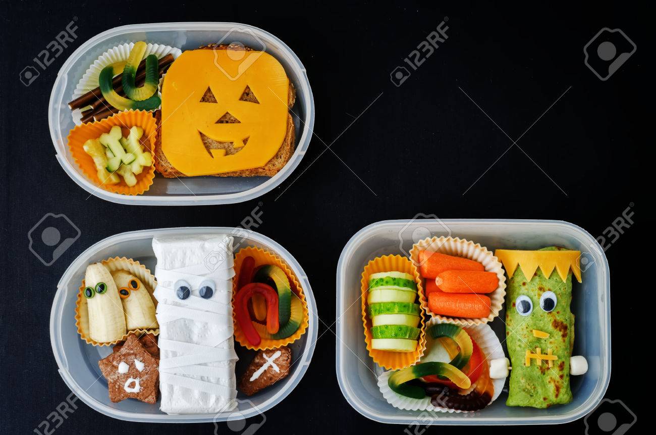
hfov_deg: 27.0
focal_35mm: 75
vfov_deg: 18.1
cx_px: 328
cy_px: 218
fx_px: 1364
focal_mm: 50
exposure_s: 1/2
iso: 100
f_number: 9
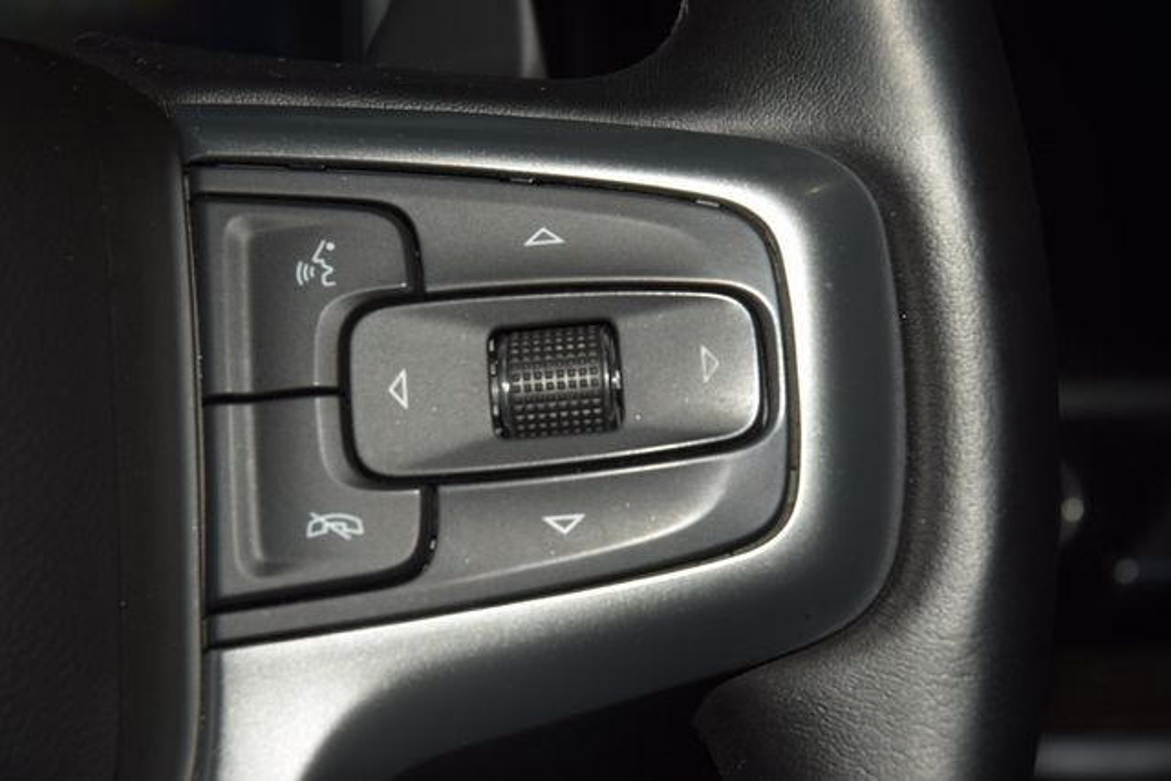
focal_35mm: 105
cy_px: 390
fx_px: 3416
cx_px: 586
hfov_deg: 19.5
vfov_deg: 13.0
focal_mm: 70
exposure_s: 1/125
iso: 100
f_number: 8
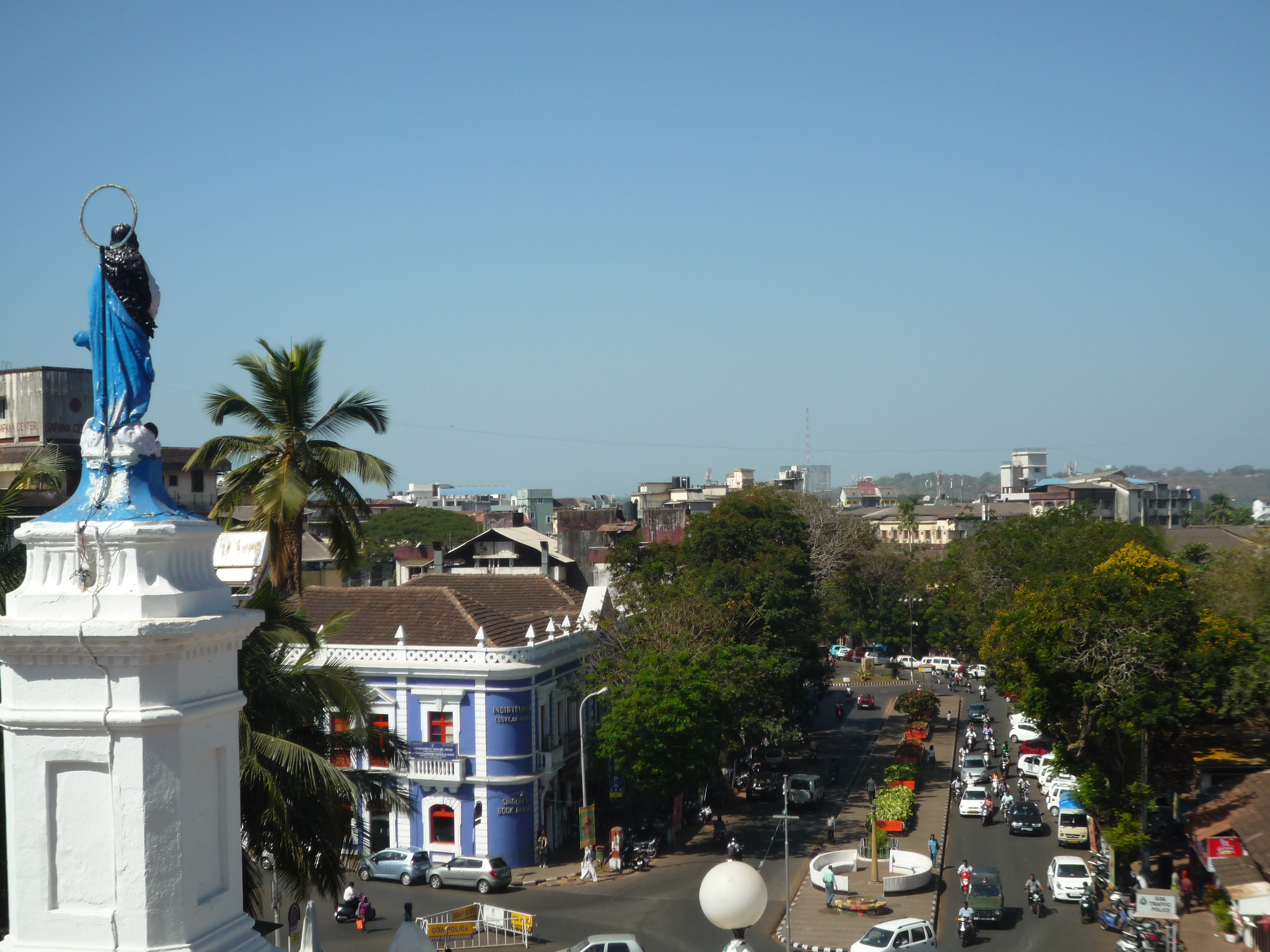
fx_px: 1834
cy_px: 476
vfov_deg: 29.1
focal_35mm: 50
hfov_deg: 38.2
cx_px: 635
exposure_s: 1/800
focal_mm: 8.8
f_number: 5
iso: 100
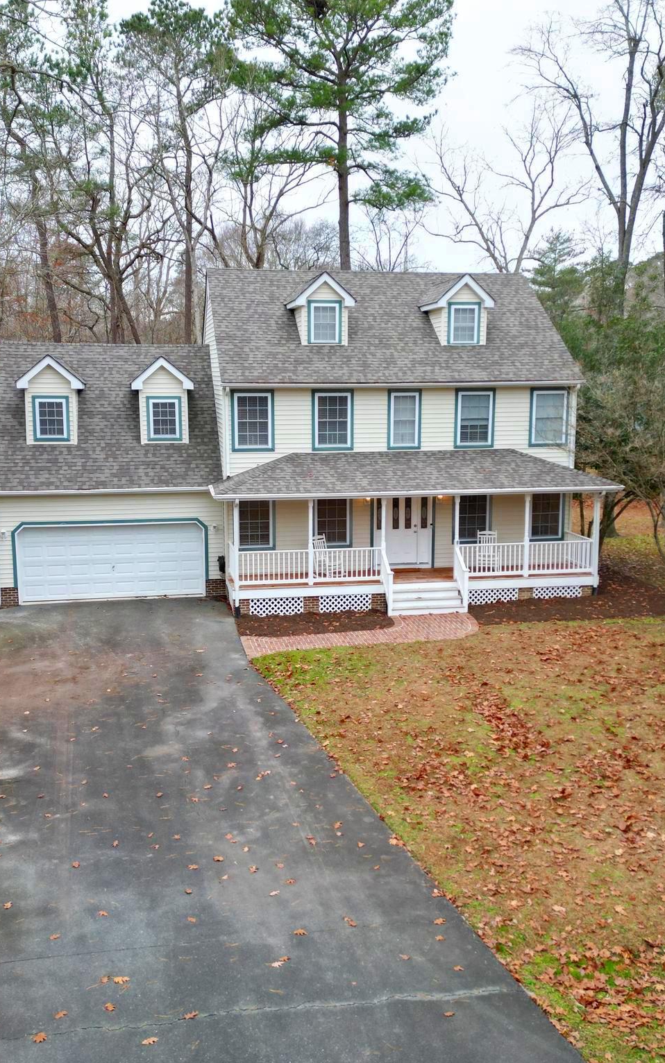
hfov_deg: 37.3
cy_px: 532
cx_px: 324
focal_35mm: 34
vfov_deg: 56.7
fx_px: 986
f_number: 1.7
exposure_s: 1/500
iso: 150
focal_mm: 6.72
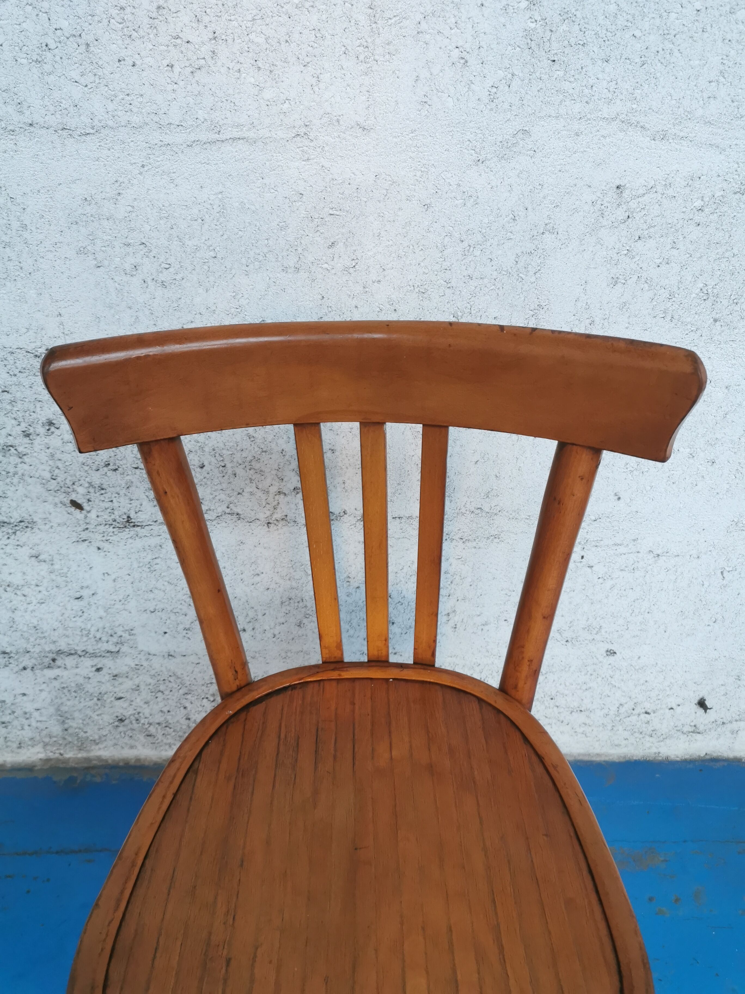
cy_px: 497
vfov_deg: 65.3
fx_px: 775
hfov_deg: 51.4
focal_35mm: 27
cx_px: 372
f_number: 1.8
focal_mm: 5.58
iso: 320
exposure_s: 1/33.3
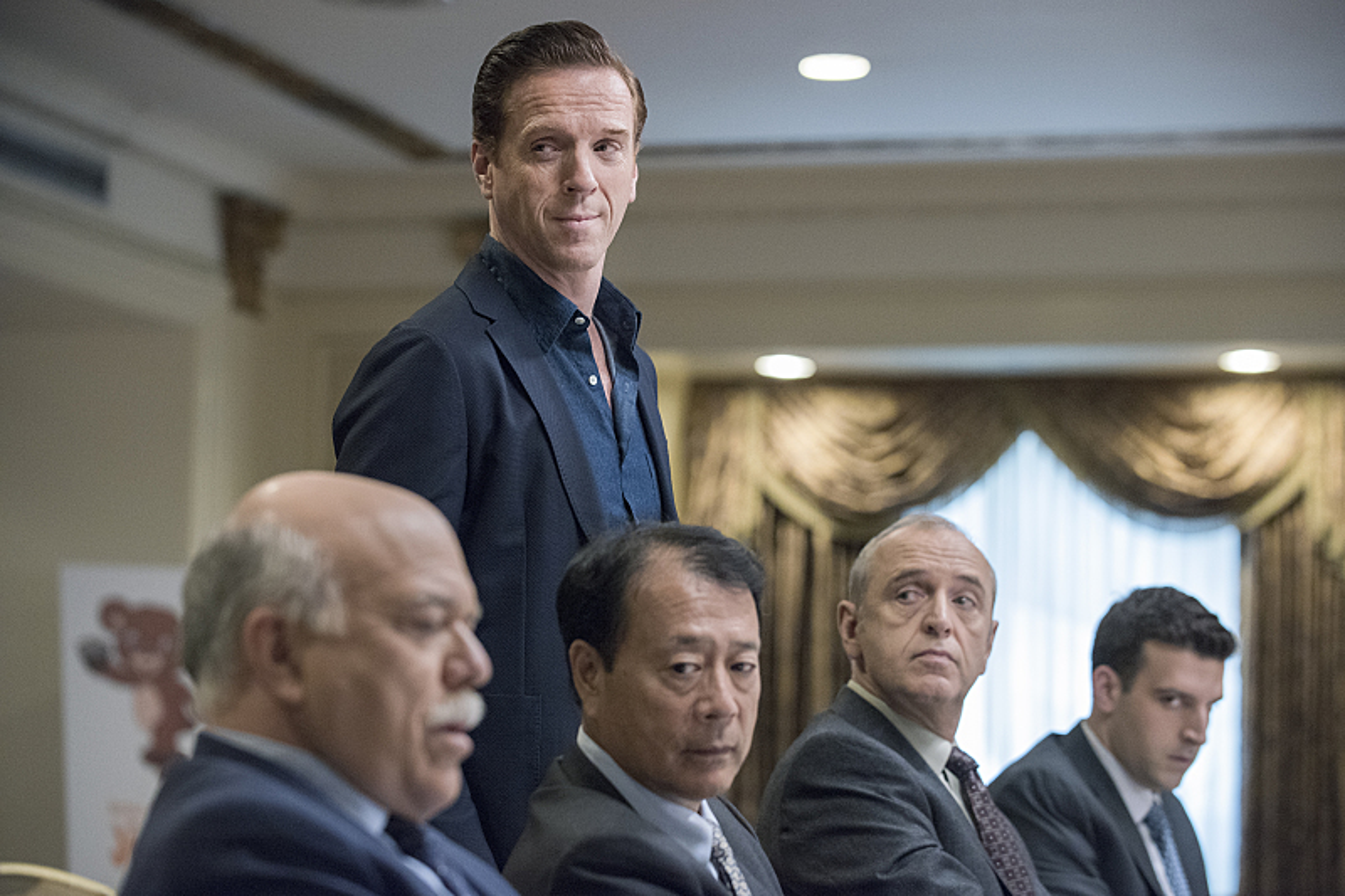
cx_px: 672
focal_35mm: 102
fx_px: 3810
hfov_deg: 20.0
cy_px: 448
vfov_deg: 13.4
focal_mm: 102
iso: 2500
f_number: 3.5
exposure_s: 1/200
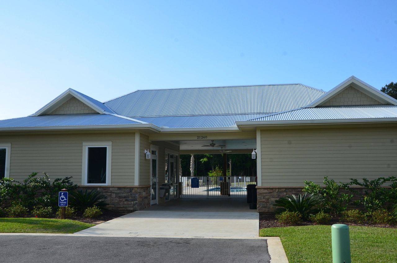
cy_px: 132
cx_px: 198
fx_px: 396
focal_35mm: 36
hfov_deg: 53.2
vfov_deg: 36.7
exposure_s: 1/250
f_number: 10
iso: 320
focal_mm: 24
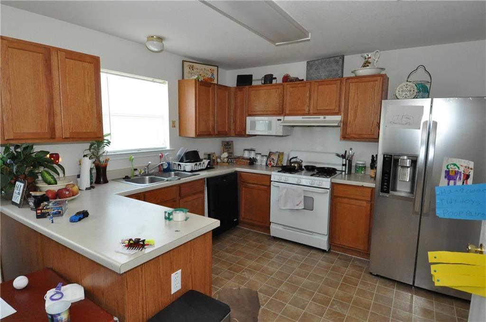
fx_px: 263
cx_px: 243
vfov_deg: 63.0
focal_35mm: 20
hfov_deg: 85.5
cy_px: 161
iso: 2000
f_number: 7.1
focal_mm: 13
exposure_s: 1/60
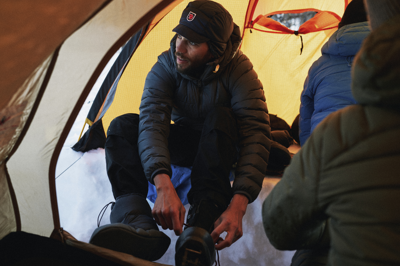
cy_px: 133
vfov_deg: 37.9
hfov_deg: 54.4
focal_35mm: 35
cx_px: 200
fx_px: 389
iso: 125
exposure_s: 1/400
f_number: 2.8
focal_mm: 35
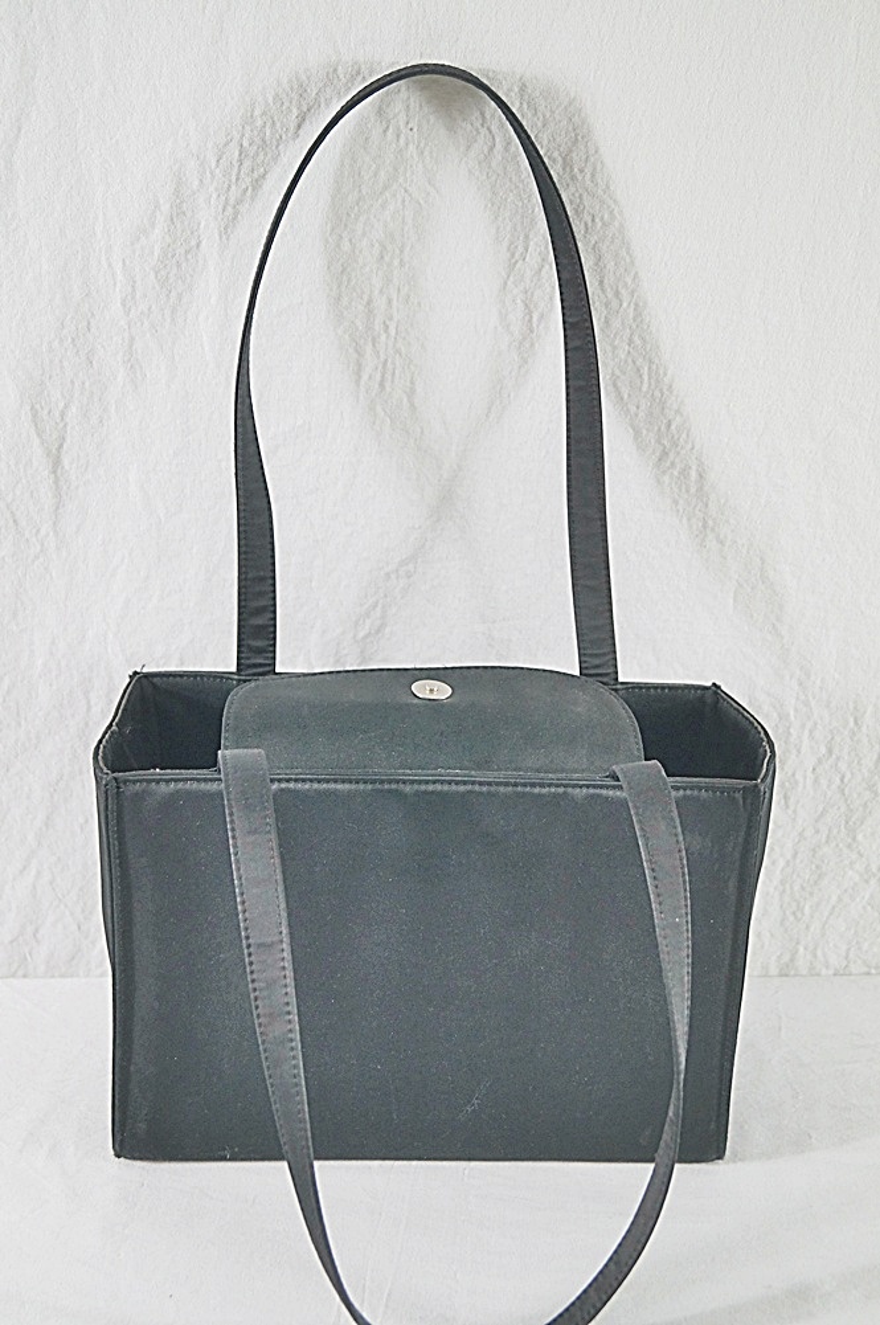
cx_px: 440
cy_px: 662
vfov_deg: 43.6
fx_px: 1654
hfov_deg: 29.8
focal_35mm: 45
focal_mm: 30
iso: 640
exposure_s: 1/60
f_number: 4.5
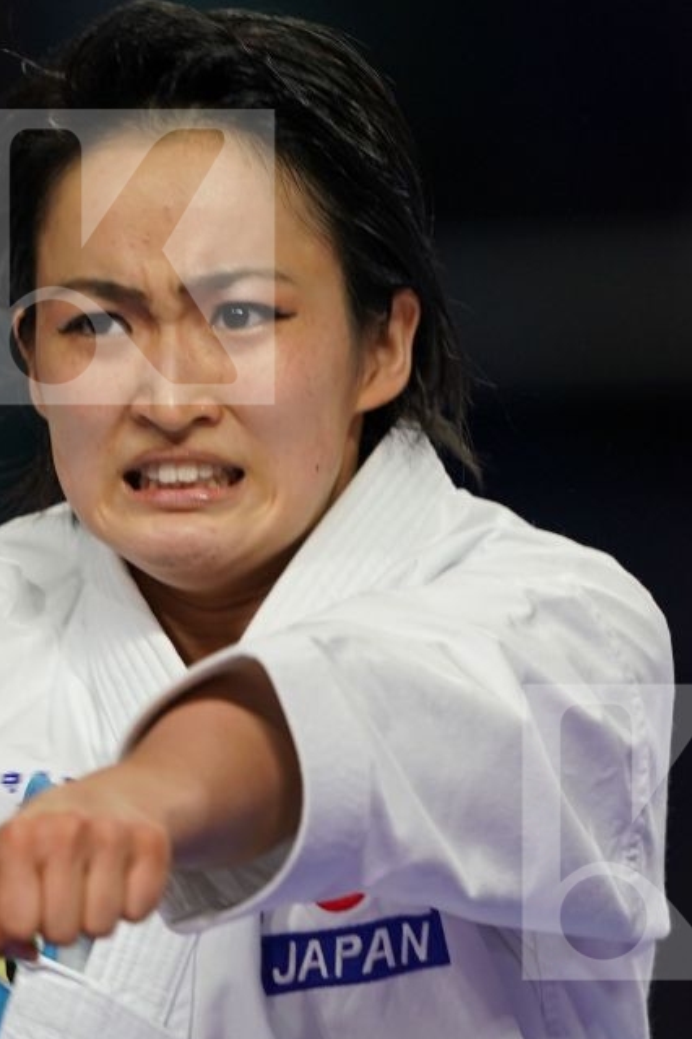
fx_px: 32464
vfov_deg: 1.8
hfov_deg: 1.2
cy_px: 833
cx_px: 123
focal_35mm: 1126
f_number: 2.8
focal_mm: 400
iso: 500
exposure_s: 1/400
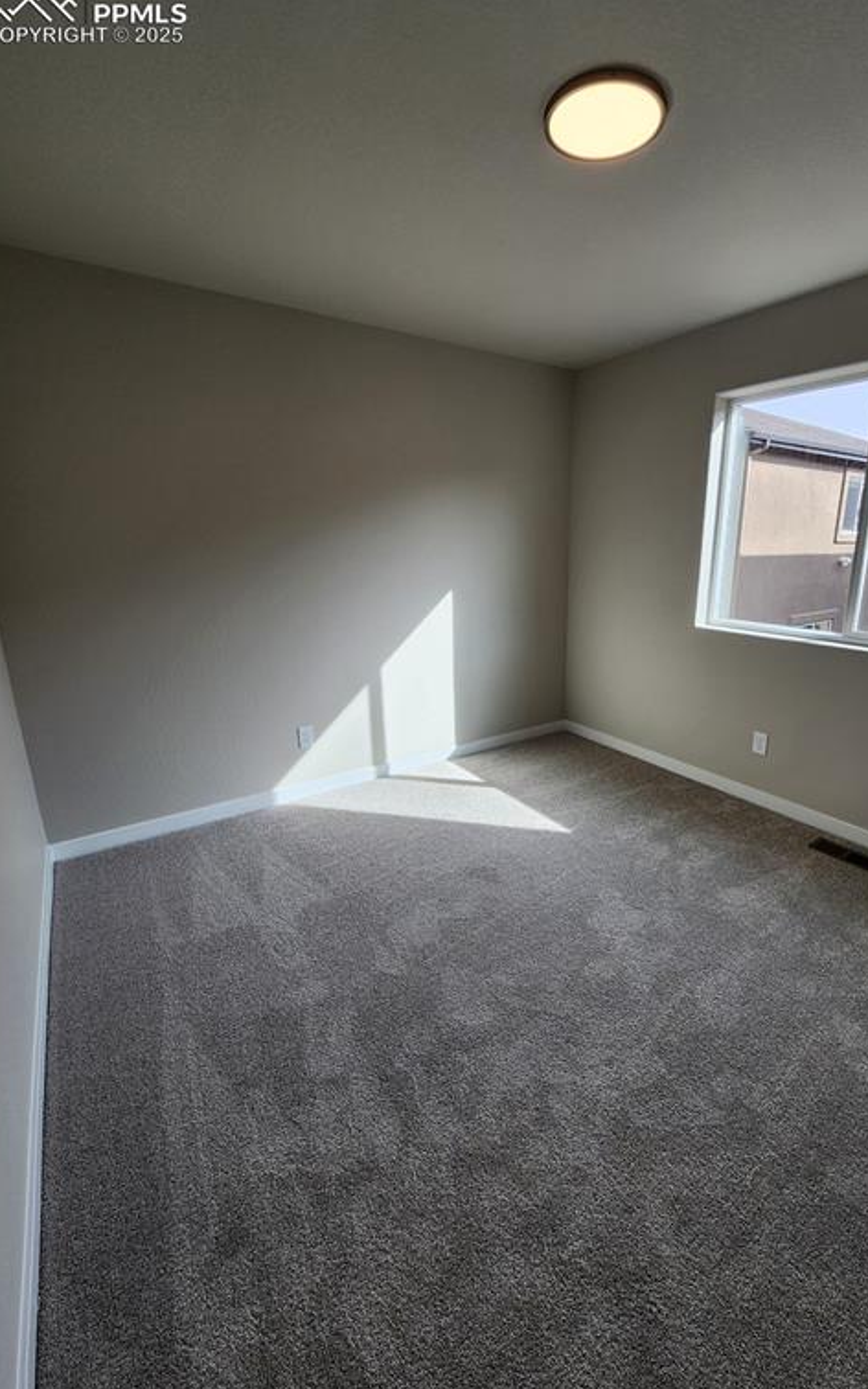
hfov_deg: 78.0
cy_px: 692
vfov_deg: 105.3
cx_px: 508
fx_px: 530
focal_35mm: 14
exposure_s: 1/216
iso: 50
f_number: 2.2
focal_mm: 2.2
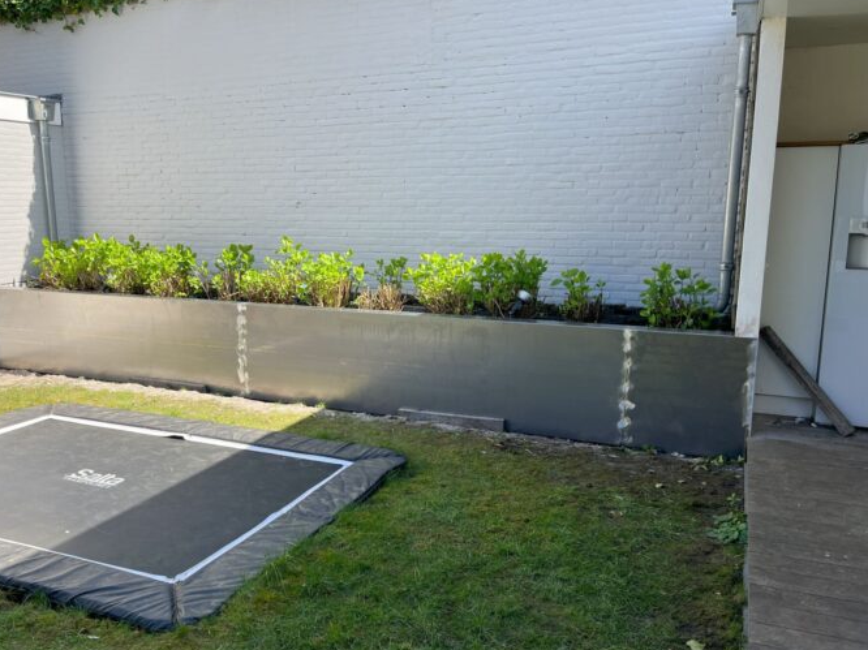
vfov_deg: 46.7
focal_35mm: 30
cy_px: 345
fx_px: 752
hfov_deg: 59.7
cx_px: 369
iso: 50
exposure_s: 1/1086
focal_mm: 5.1
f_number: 1.6
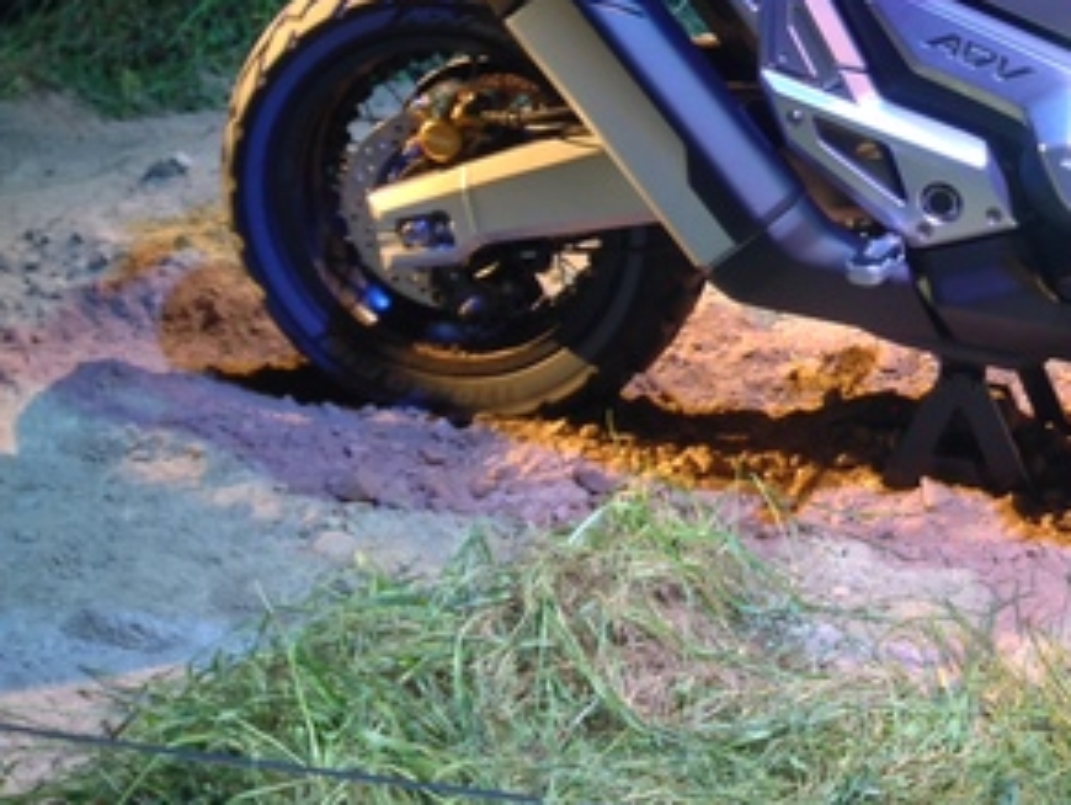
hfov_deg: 21.5
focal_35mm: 87
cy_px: -100
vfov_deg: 16.4
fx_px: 2694
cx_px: 1125
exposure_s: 1/20
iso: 50
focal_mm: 4.12
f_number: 2.4
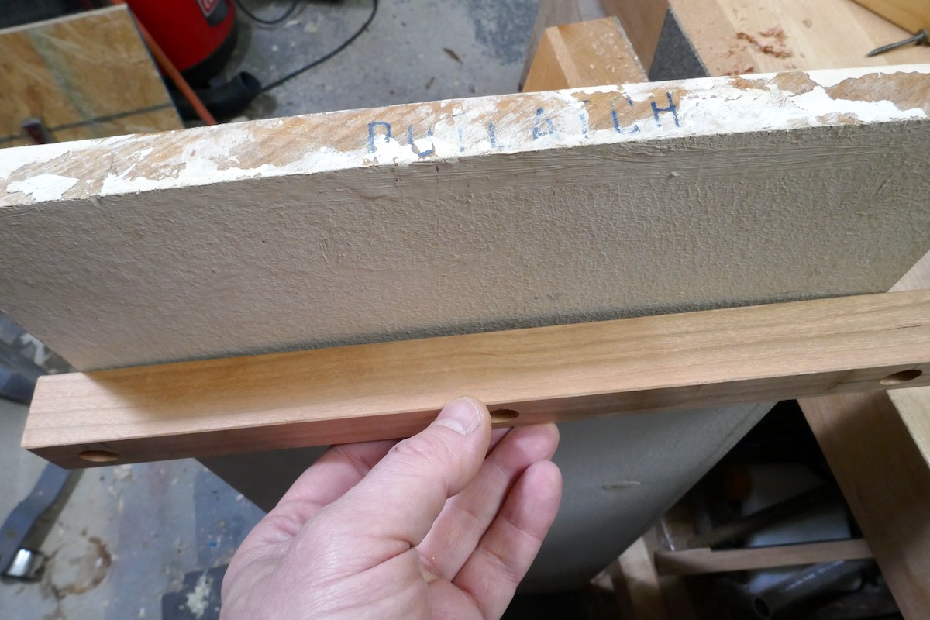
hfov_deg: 71.5
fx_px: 646
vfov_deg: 51.3
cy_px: 310
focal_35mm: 25
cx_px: 465
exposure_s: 1/60
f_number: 8
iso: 1600
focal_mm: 9.1
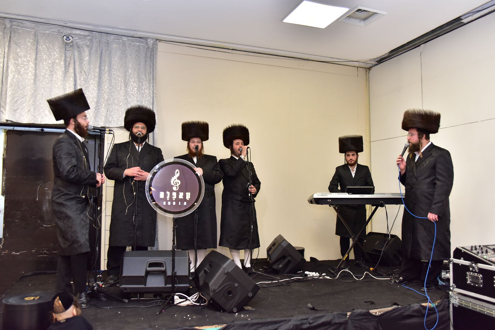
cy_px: 165
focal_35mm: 31
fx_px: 426
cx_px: 248
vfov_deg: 42.3
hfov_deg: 60.3
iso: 1600
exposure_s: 1/250
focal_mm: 31
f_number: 3.5
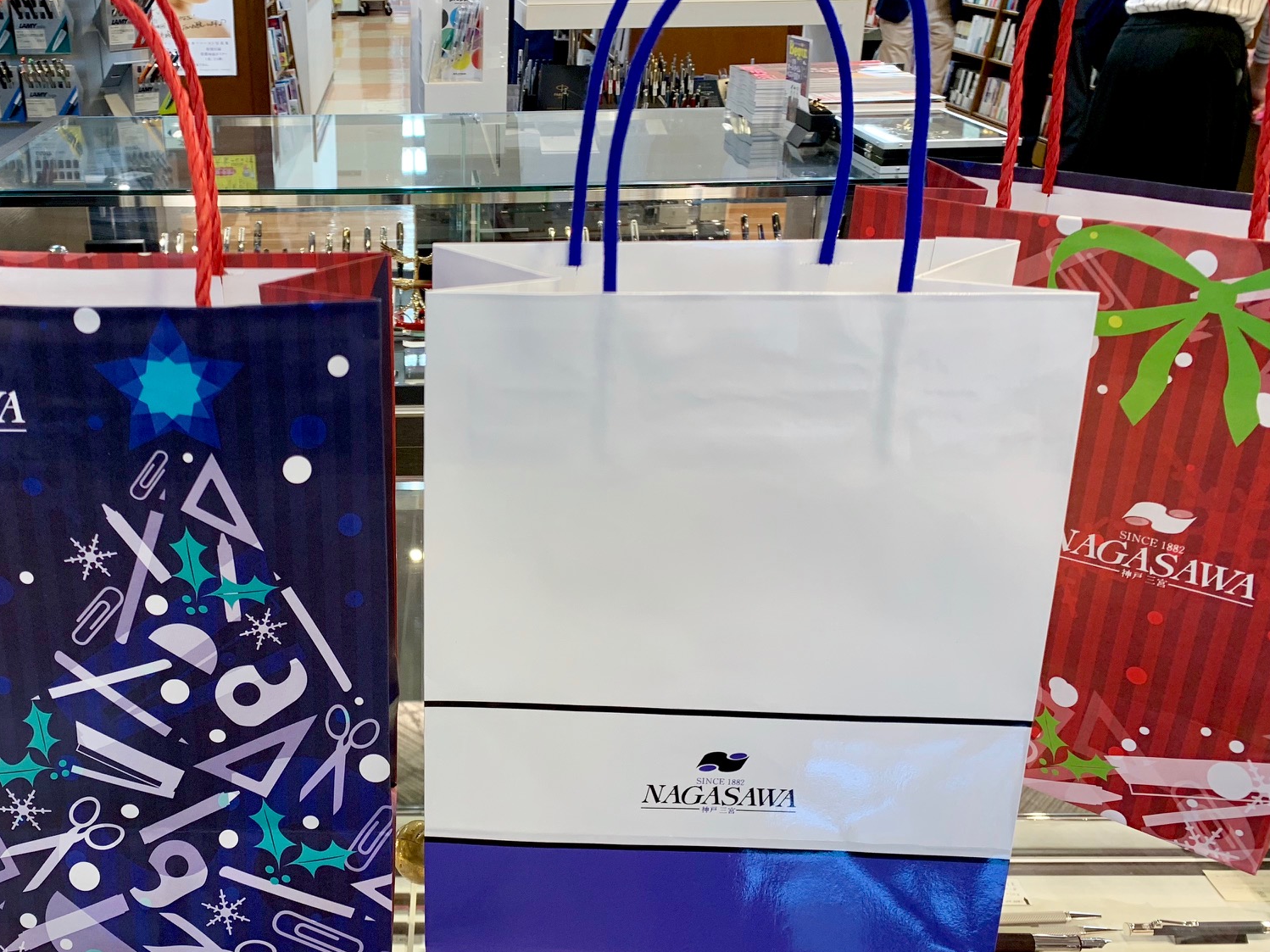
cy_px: 498
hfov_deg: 51.6
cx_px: 417
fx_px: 1284
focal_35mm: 35
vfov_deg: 40.7
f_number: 1.8
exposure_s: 1/60
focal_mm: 4.25
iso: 50
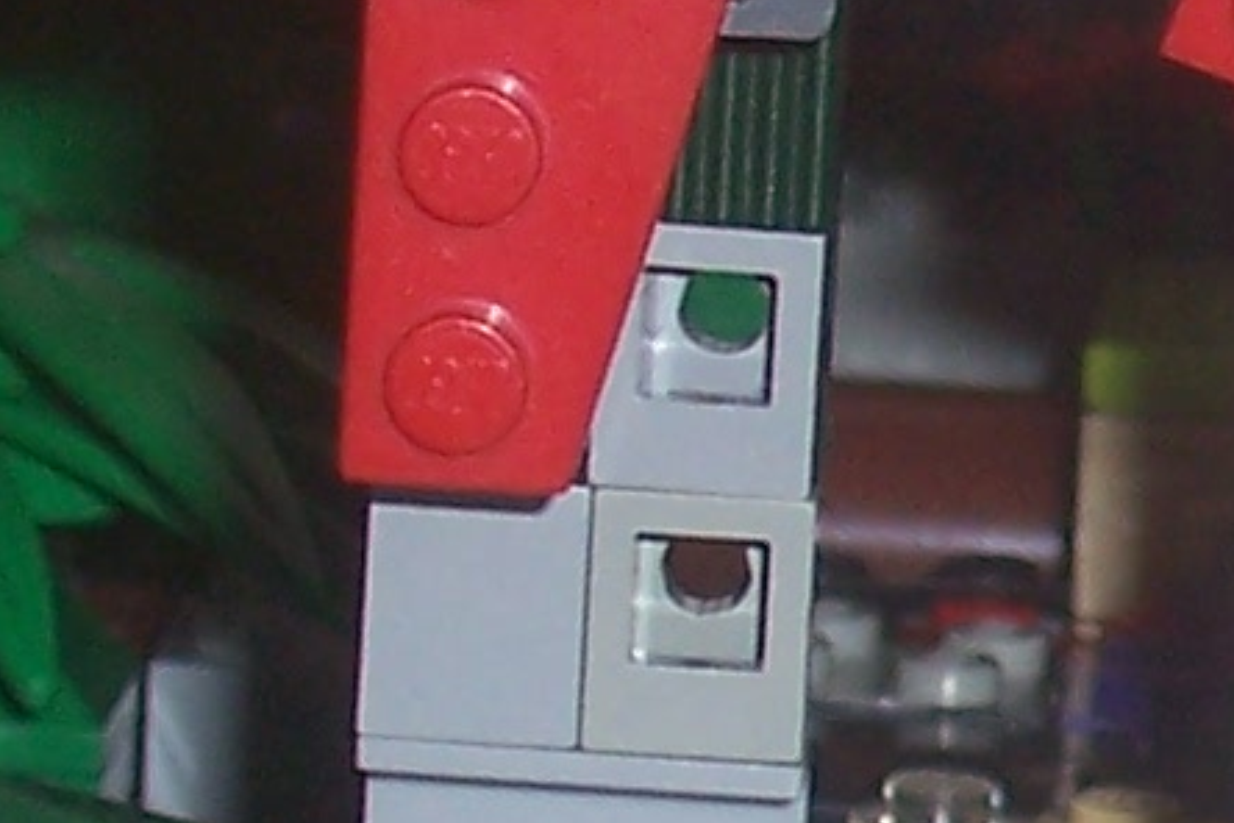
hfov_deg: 5.0
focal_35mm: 396
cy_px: 723
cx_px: 3152
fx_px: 13573
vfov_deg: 3.5
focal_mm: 10.8
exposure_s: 1/90
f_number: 4
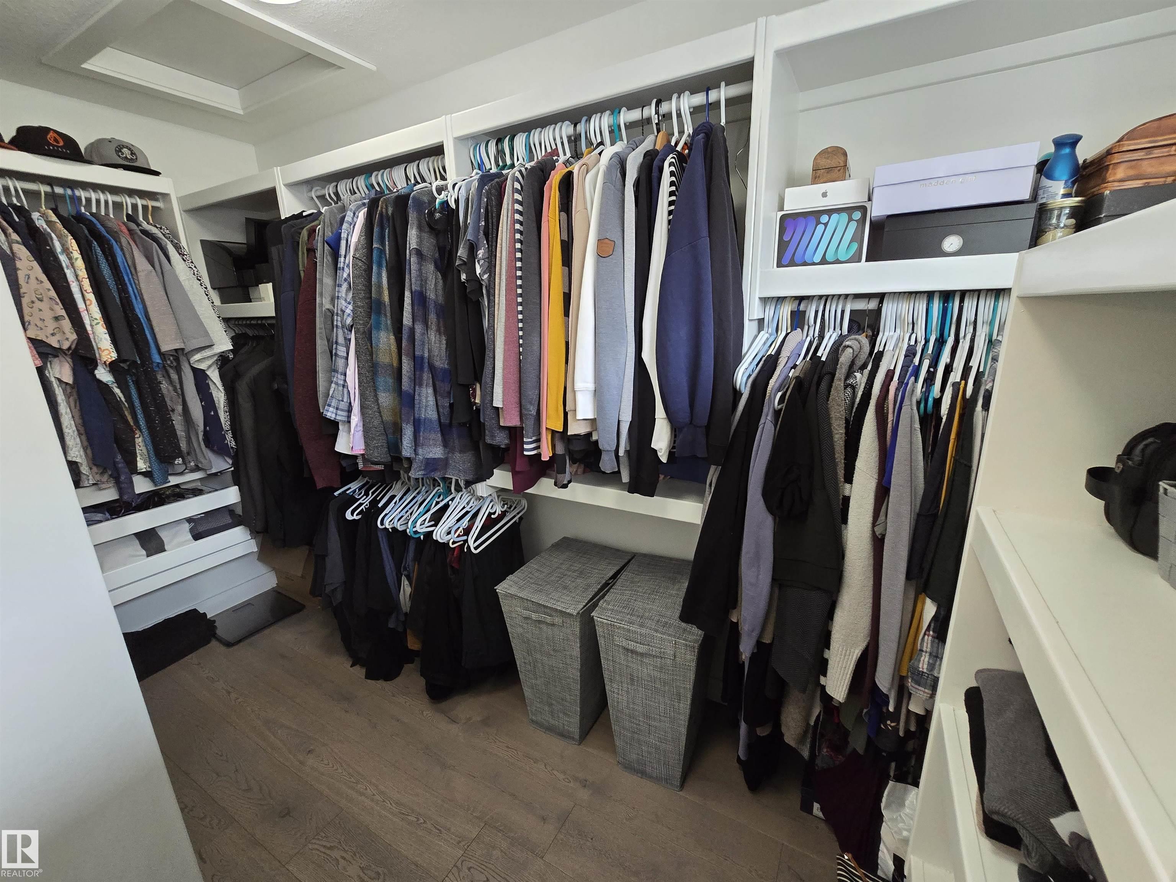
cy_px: 441
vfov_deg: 89.9
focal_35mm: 13
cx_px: 588
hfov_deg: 106.2
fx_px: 442
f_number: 2.2
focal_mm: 2.2
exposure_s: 1/60
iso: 400
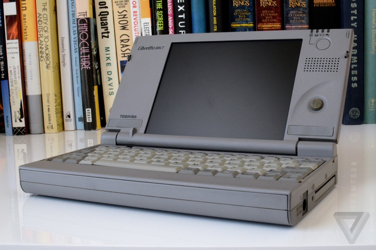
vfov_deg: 25.7
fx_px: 547
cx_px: 188
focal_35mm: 52
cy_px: 125
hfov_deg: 37.9
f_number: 16
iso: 2000
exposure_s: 1/30
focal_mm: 35
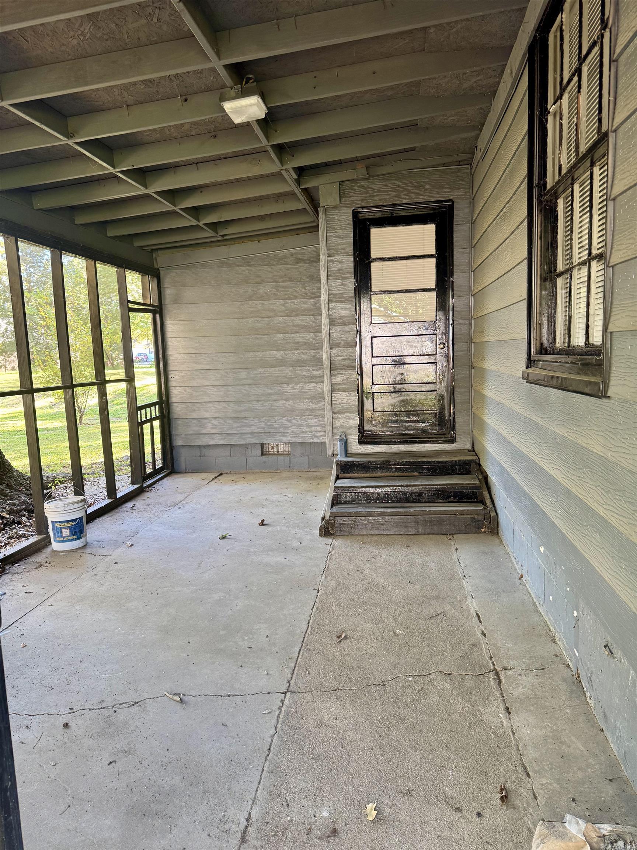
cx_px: 318
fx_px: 589
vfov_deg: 71.6
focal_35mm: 24
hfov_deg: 56.8
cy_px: 425
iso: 200
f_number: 1.78
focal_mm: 6.76
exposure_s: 1/82
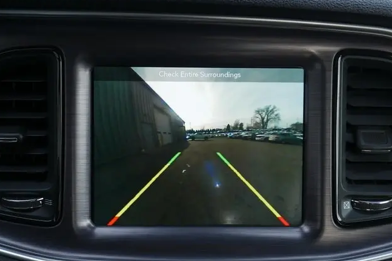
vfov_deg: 25.5
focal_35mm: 53
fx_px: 577
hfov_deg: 37.5
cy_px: 142
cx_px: 196
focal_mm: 25
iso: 250
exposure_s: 1/60
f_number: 5.3
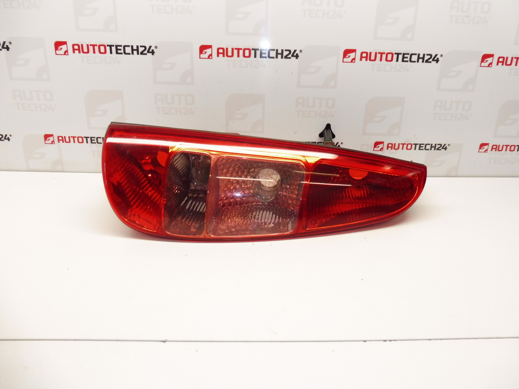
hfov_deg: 71.6
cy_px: 194
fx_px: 360
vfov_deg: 56.8
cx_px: 260
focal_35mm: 24
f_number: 3.5
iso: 200
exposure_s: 1/60
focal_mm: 4.3
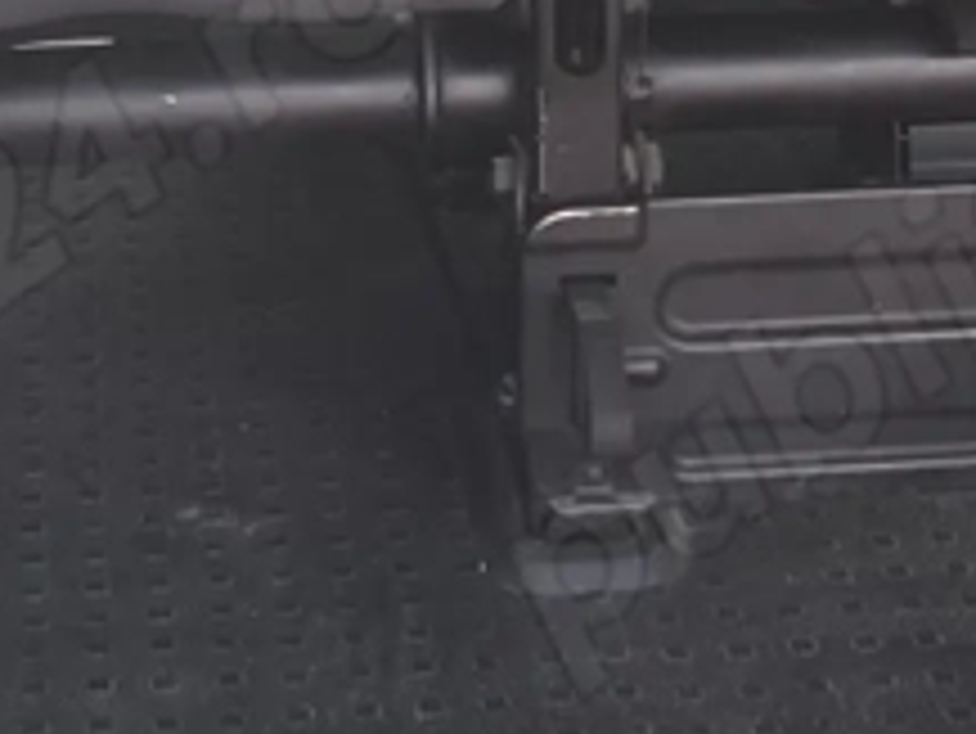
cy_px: -788
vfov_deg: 10.5
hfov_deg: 15.3
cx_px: 454
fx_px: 3639
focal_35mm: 129
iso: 25
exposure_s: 1/122
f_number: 1.8
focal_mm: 3.99
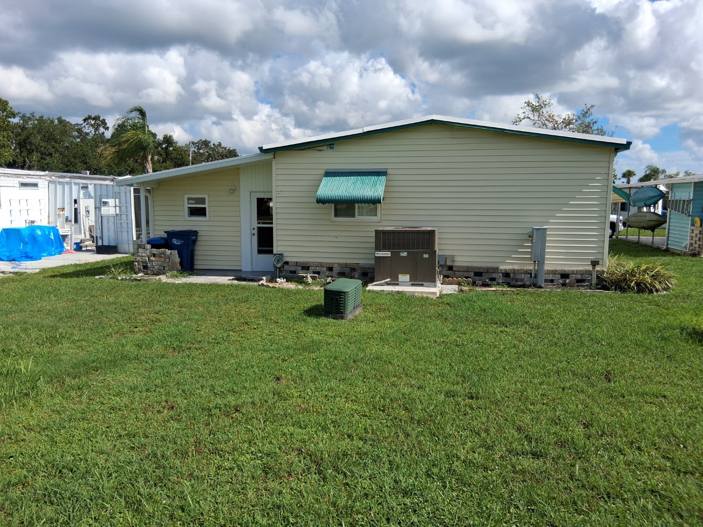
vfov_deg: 53.1
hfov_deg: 67.3
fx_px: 528
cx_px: 352
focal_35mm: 26
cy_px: 264
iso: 25
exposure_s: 1/793
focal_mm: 3.98
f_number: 1.8
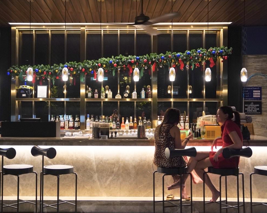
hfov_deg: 39.4
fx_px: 372
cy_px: 106
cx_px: 110
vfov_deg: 32.1
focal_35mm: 47
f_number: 2.8
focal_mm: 40.9
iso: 3200
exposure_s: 1/160
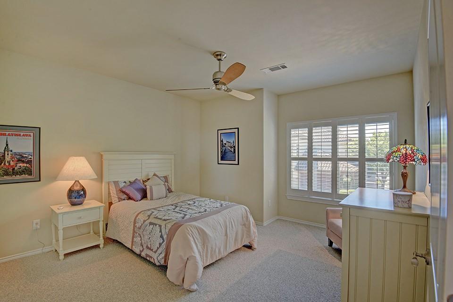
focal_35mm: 16
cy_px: 151
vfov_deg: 73.7
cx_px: 226
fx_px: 201
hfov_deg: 96.7
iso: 400
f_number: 10
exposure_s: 1/10
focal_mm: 16
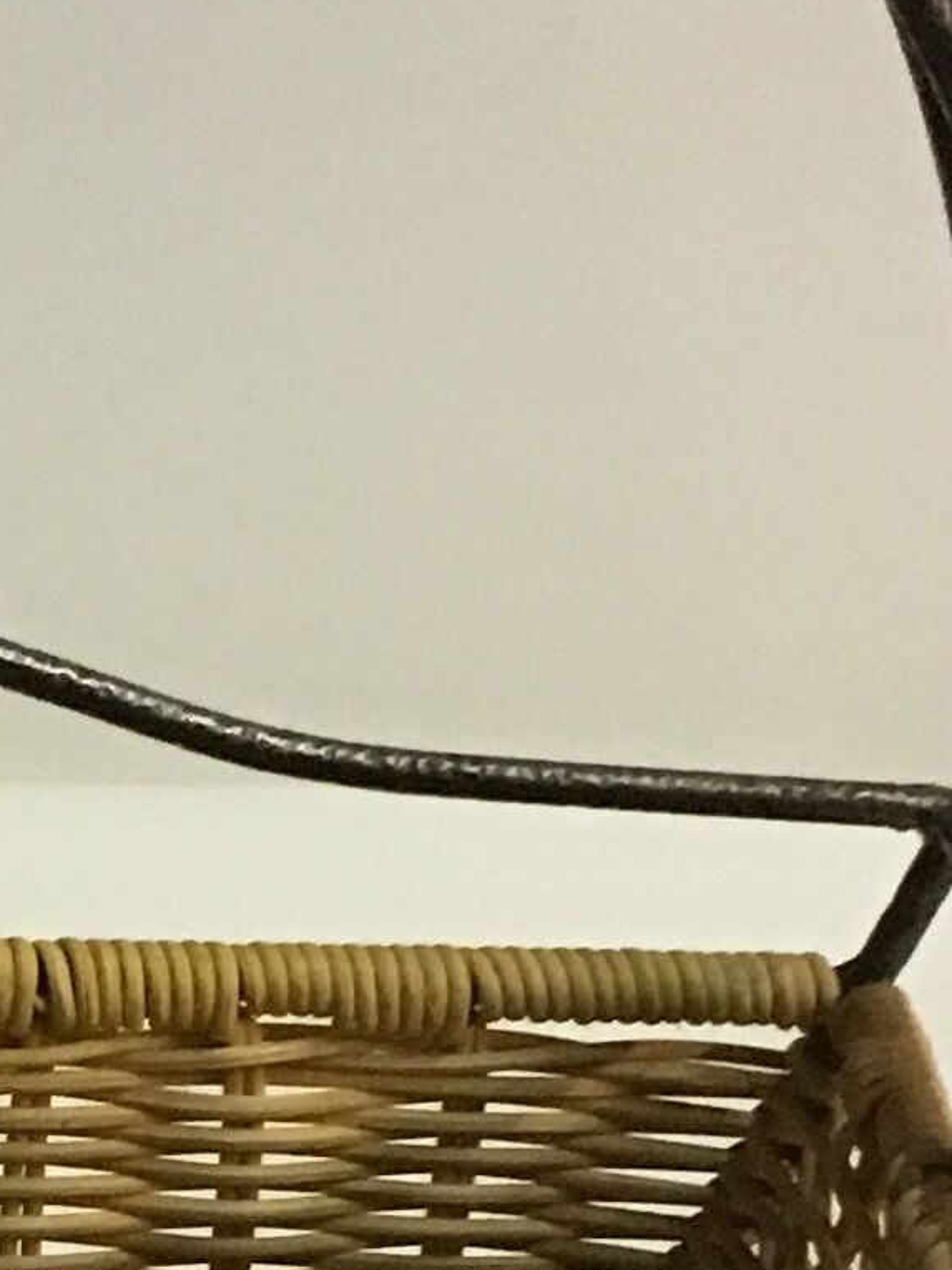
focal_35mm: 153
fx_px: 5610
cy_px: 1335
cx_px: -444
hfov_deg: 9.4
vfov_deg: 12.7
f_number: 2.2
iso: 200
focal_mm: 4.15
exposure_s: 1/25
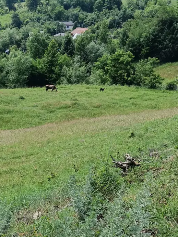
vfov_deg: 36.5
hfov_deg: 27.8
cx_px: 56
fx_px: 357
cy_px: 153
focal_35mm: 52
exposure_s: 1/1015
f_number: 1.9
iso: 105
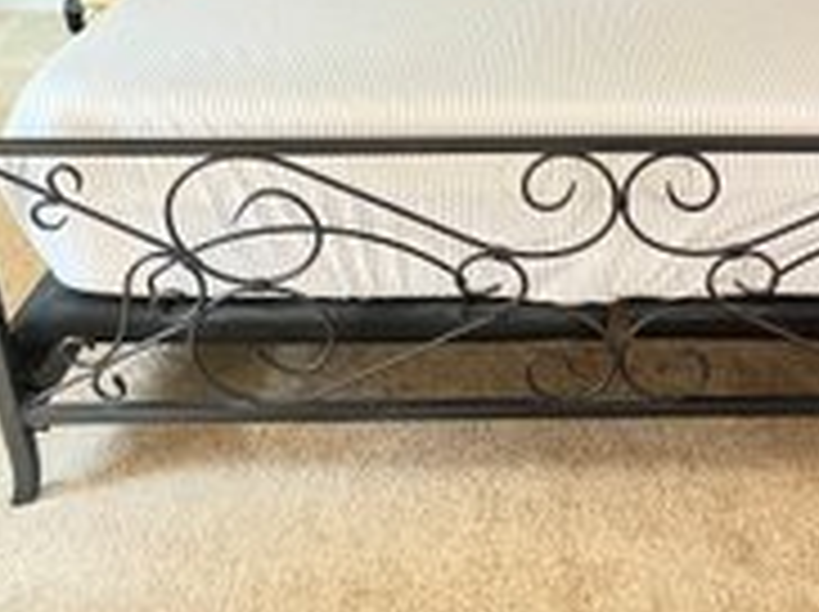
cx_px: 619
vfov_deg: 28.7
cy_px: 83
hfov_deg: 37.9
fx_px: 1158
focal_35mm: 49
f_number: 1.5
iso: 500
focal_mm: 5.7
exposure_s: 1/53
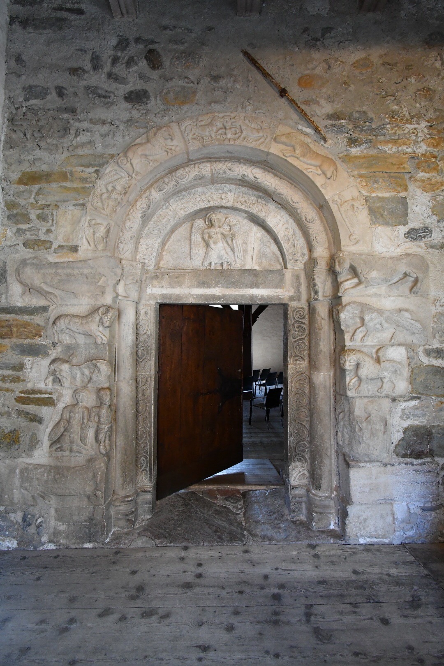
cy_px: 333
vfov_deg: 100.4
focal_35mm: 15
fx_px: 277
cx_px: 222
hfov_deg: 77.3
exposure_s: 1/125
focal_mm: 10
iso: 2200
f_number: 8
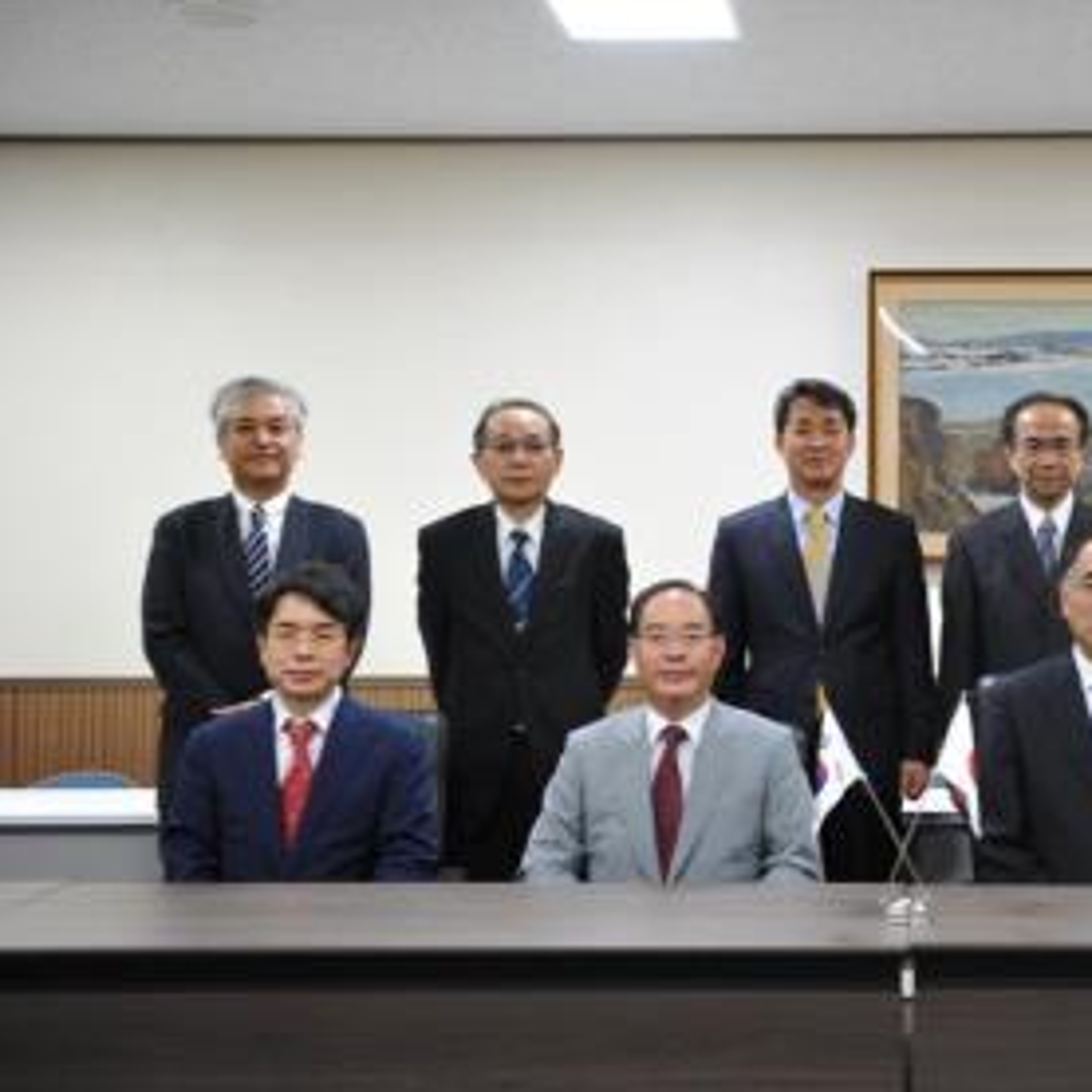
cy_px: 516
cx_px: 879
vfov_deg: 31.1
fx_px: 1963
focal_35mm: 55
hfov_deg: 30.3
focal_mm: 40
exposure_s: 1/40
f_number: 3.2
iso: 200
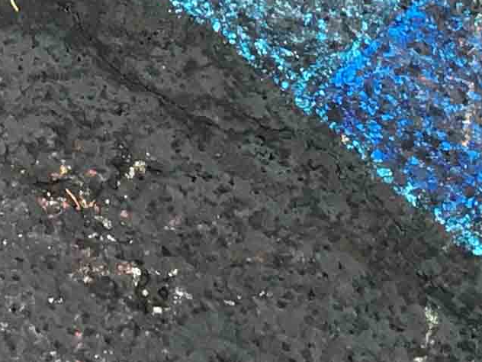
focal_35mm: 185
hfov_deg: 10.6
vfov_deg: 7.2
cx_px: 23
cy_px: -672
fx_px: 2576
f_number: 2.2
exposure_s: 1/40
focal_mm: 4.15
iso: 32
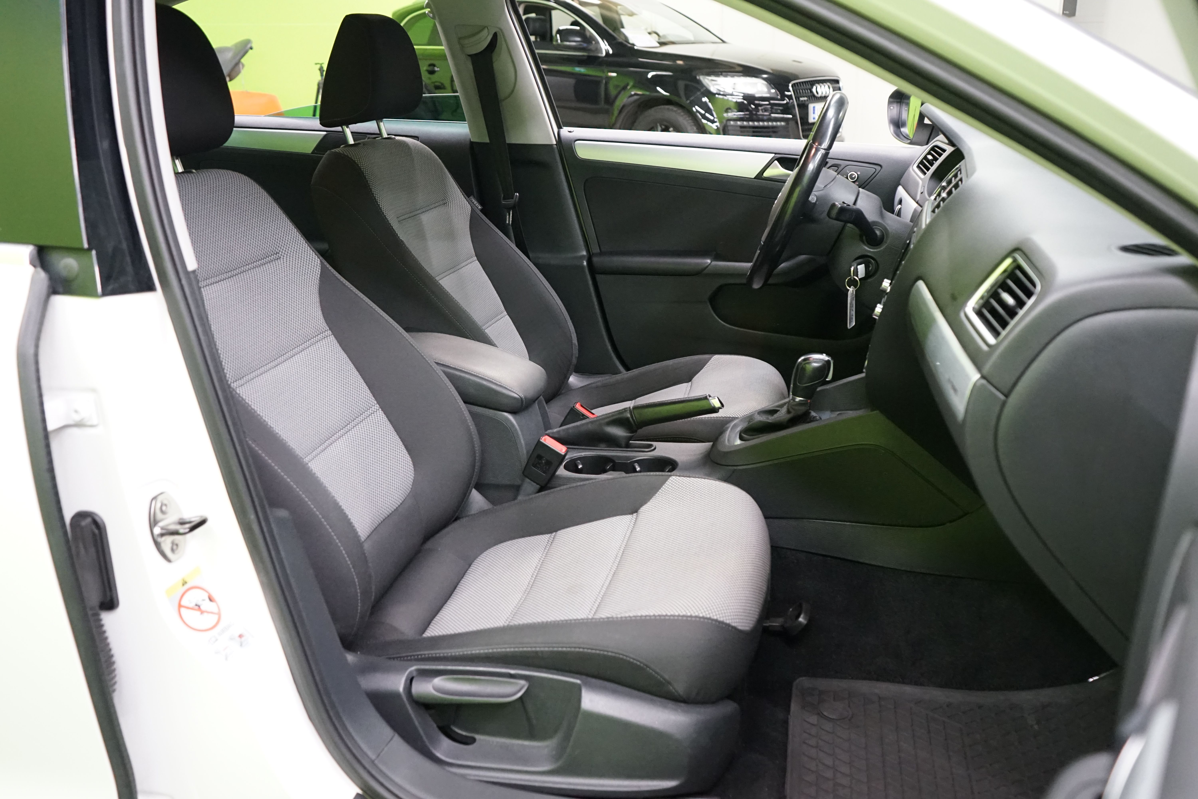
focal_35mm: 31
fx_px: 1032
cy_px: 400
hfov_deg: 60.3
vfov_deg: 42.3
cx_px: 599
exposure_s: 1/60
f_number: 5
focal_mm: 31
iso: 5000
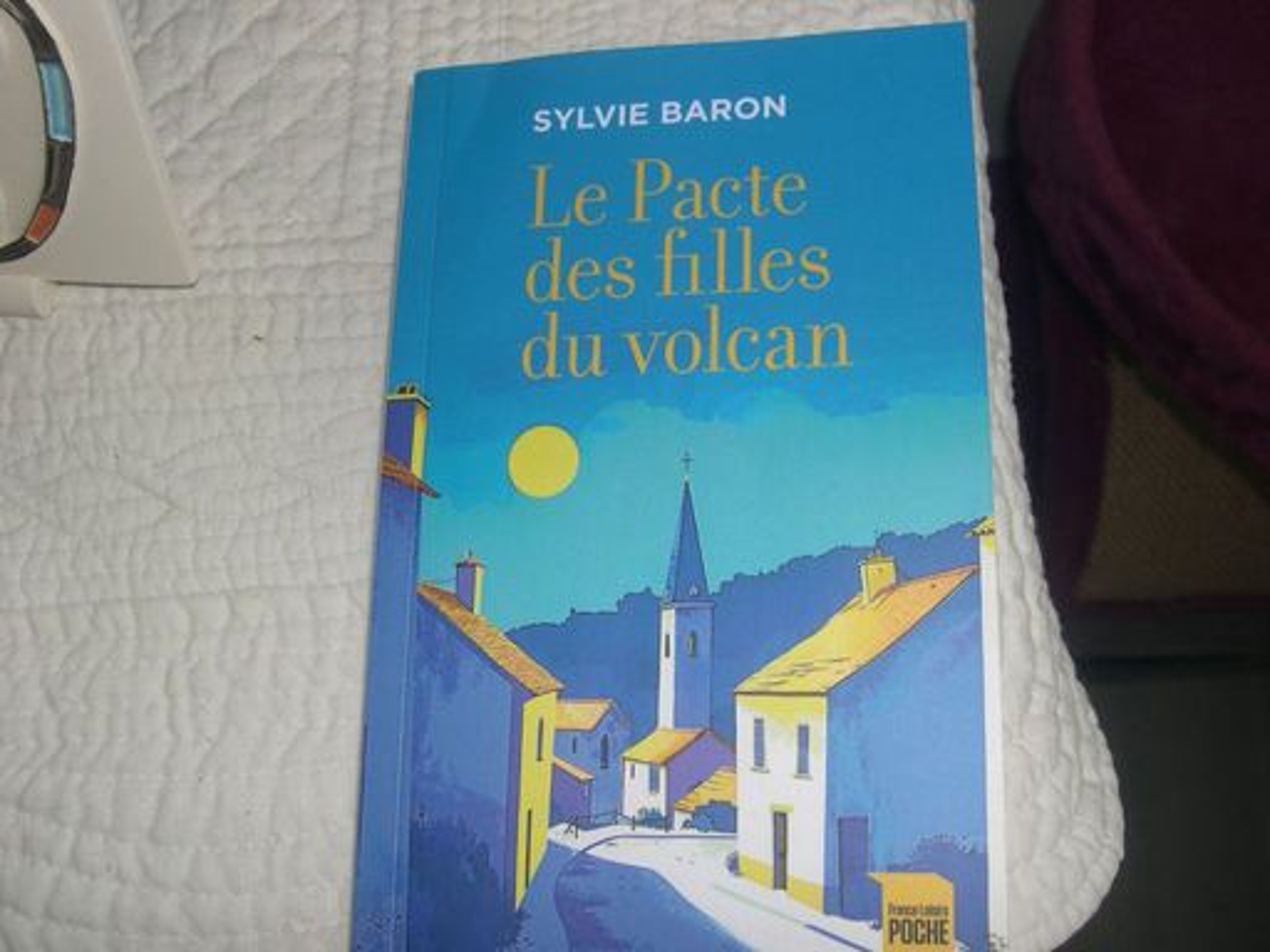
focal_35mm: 38
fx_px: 1394
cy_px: 476
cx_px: 635
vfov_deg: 37.7
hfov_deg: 49.0
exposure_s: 1/30
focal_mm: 8
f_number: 7.6
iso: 100
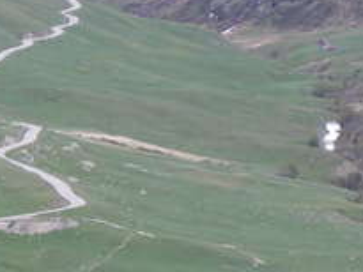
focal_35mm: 409
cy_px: 76
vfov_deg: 3.6
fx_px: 4291
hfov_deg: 4.8
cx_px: -115
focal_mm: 20
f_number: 6.8
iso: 80
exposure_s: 1/250
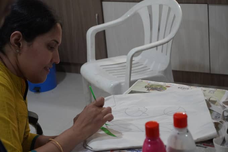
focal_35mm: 75
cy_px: 76
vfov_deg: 18.2
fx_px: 475
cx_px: 114
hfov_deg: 27.0
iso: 6400
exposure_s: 1/160
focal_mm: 50
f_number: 5.6
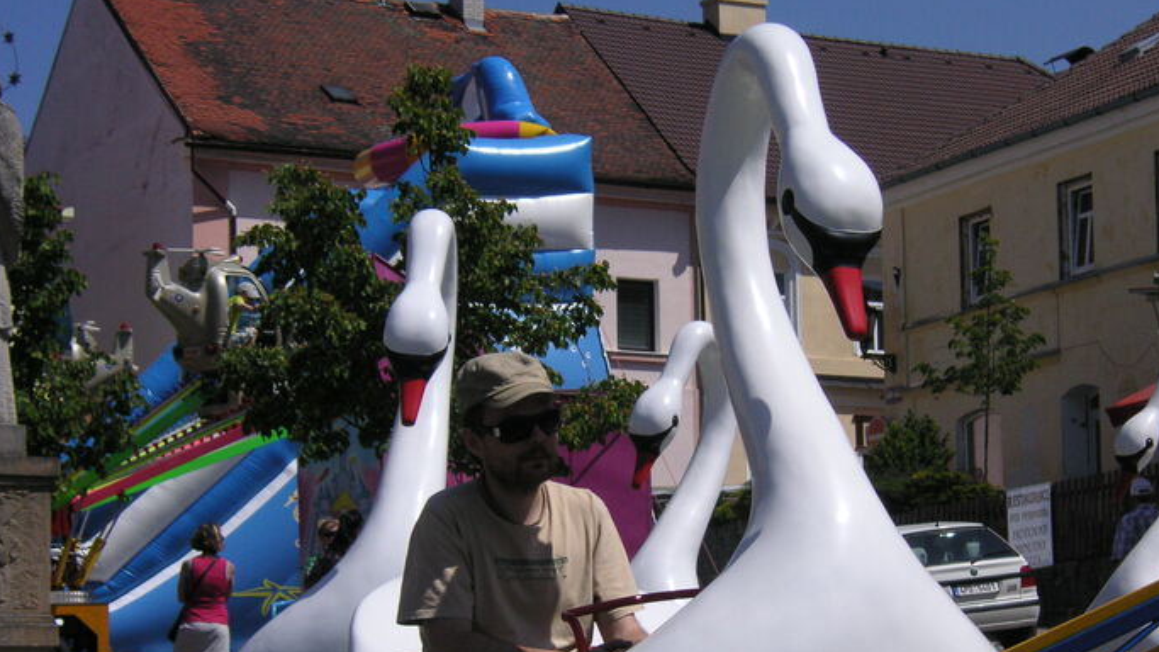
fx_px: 3411
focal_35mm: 111
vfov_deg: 10.9
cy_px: 436
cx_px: 607
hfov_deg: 19.3
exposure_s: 1/180
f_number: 11
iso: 50
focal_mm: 14.4
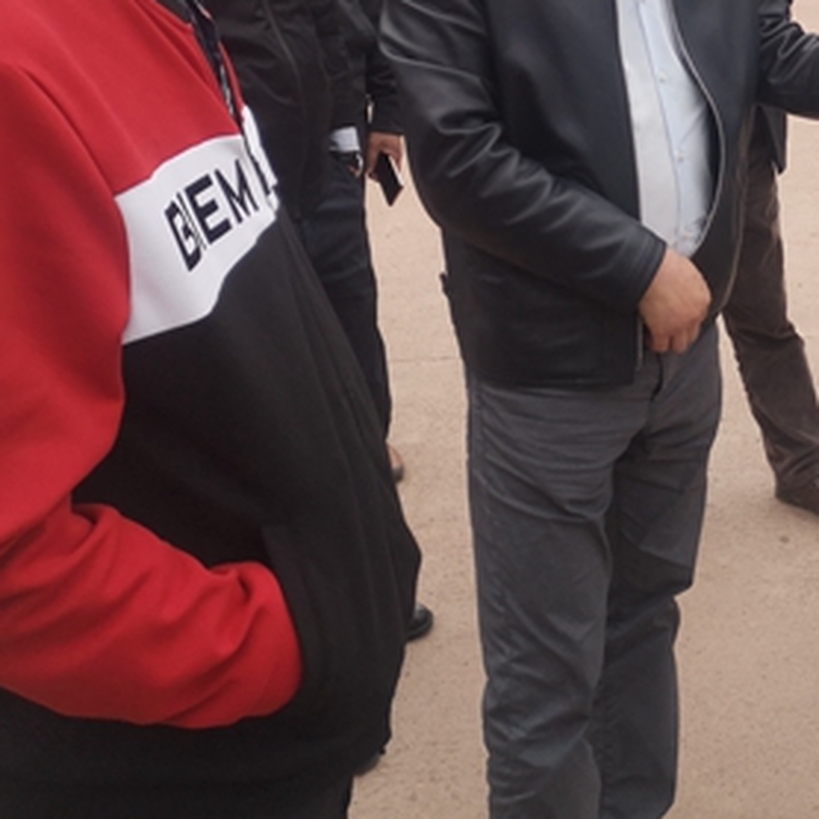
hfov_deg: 29.0
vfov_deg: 30.3
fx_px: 1472
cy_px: 150
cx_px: 825
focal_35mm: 55
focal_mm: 3.95
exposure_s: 1/367
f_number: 1.8
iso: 50
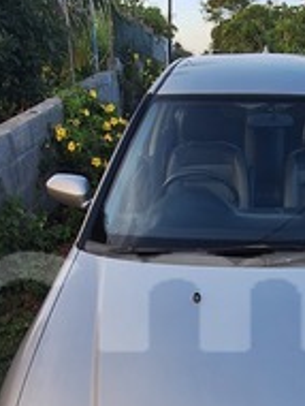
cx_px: 260
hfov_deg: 33.8
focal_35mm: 41
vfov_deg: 44.8
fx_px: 481
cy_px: 280
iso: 40
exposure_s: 1/432
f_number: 2.2
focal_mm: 1.74
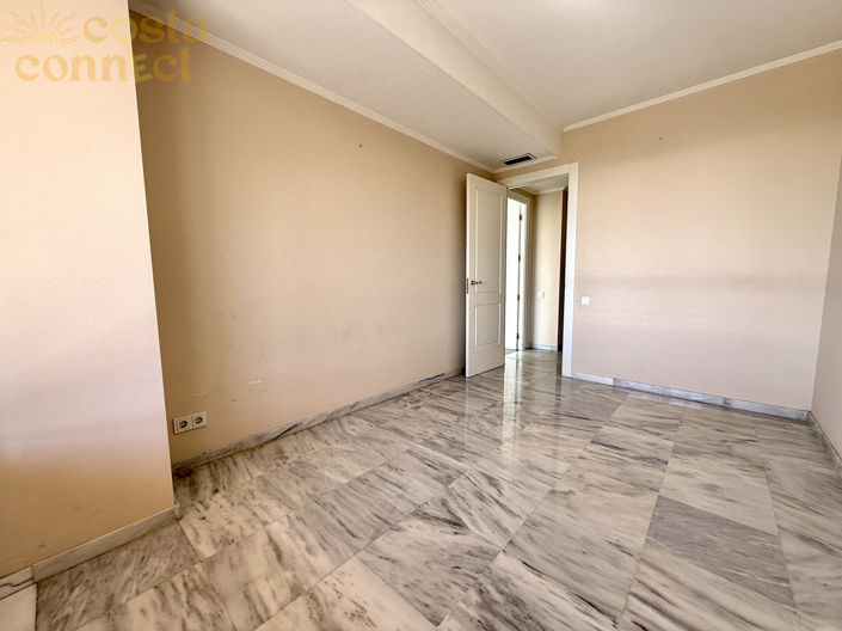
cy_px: 316
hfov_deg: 102.1
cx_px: 421
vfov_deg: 85.6
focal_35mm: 14
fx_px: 340
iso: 50
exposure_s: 1/158
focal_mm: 2.22
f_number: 2.2
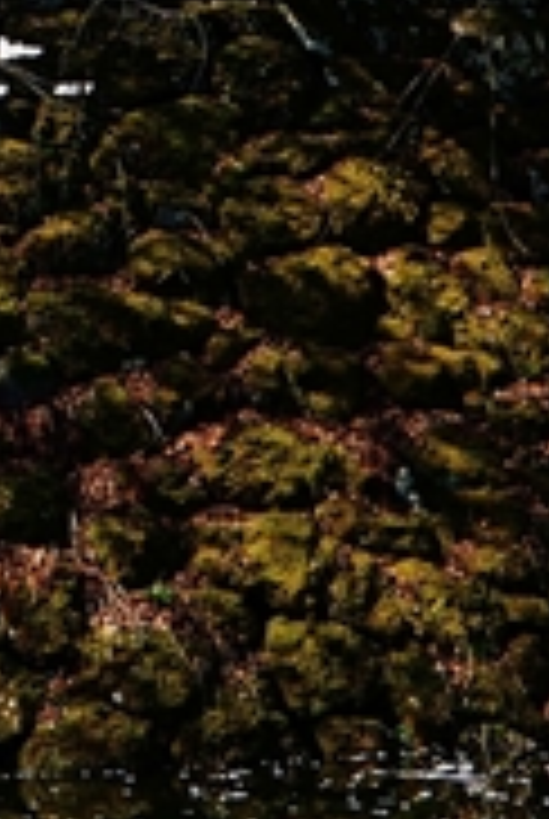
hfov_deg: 7.8
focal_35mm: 171
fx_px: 3897
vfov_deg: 11.7
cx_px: -430
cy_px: -212
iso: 100
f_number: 8
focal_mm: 26
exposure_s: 1/200
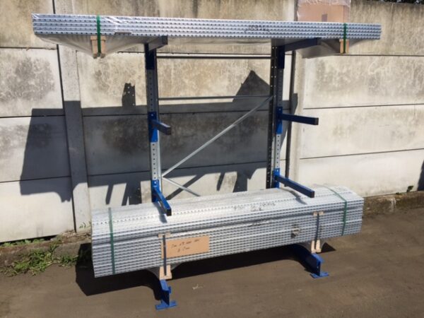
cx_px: 212
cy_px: 159
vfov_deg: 48.2
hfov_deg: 61.7
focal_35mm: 29
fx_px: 355
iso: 32
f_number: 2.2
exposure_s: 1/3049
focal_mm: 4.15
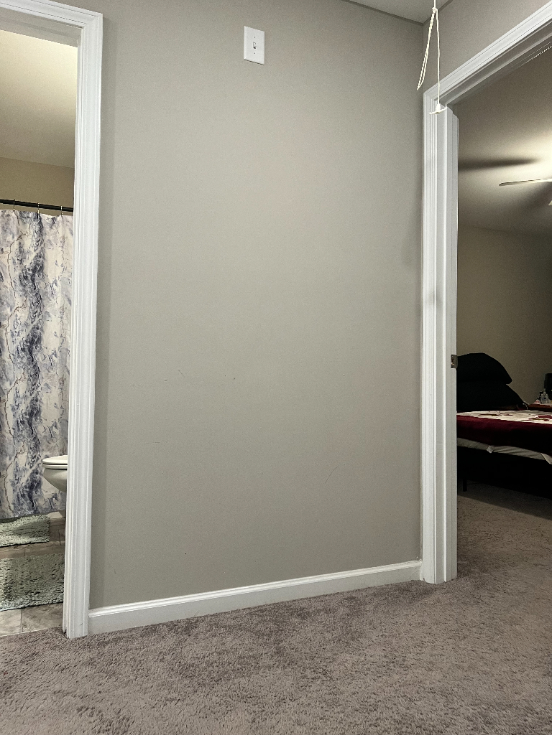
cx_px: 276
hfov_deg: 53.1
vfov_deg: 67.3
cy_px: 368
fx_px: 553
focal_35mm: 26
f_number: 1.5
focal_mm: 5.7
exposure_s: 1/60
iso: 200
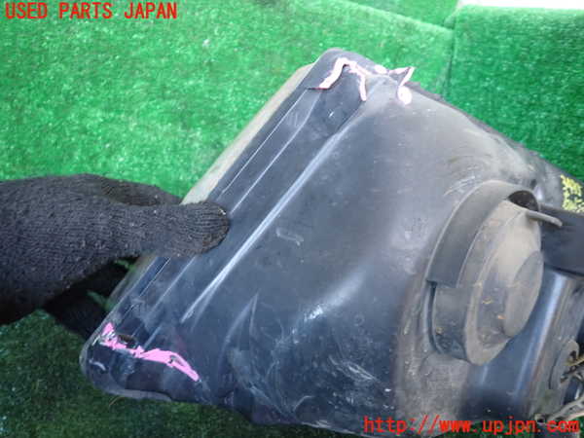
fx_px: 422
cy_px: 219
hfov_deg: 69.4
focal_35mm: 25
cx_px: 292
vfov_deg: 54.9
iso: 200
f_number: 2
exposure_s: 1/30
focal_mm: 4.5
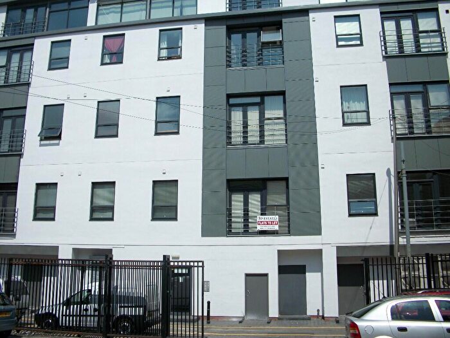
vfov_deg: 40.7
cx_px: 225
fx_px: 455
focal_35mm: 35
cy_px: 169
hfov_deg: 52.6
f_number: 8.8
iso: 80
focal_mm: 6.3
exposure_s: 1/400
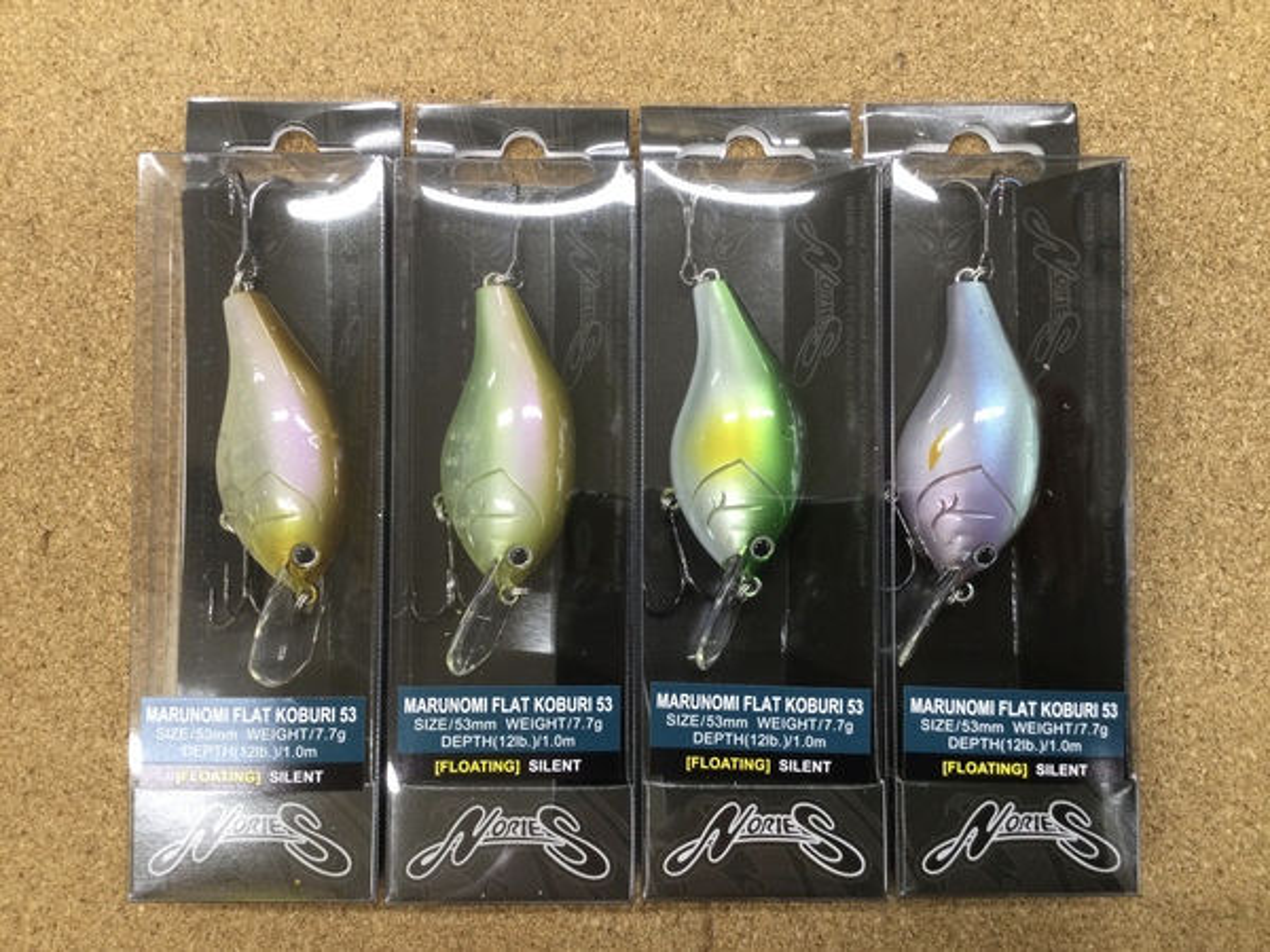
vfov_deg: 45.4
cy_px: 476
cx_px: 635
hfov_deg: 58.4
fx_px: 1137
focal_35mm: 31
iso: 50
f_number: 2.4
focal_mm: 3.3
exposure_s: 1/30
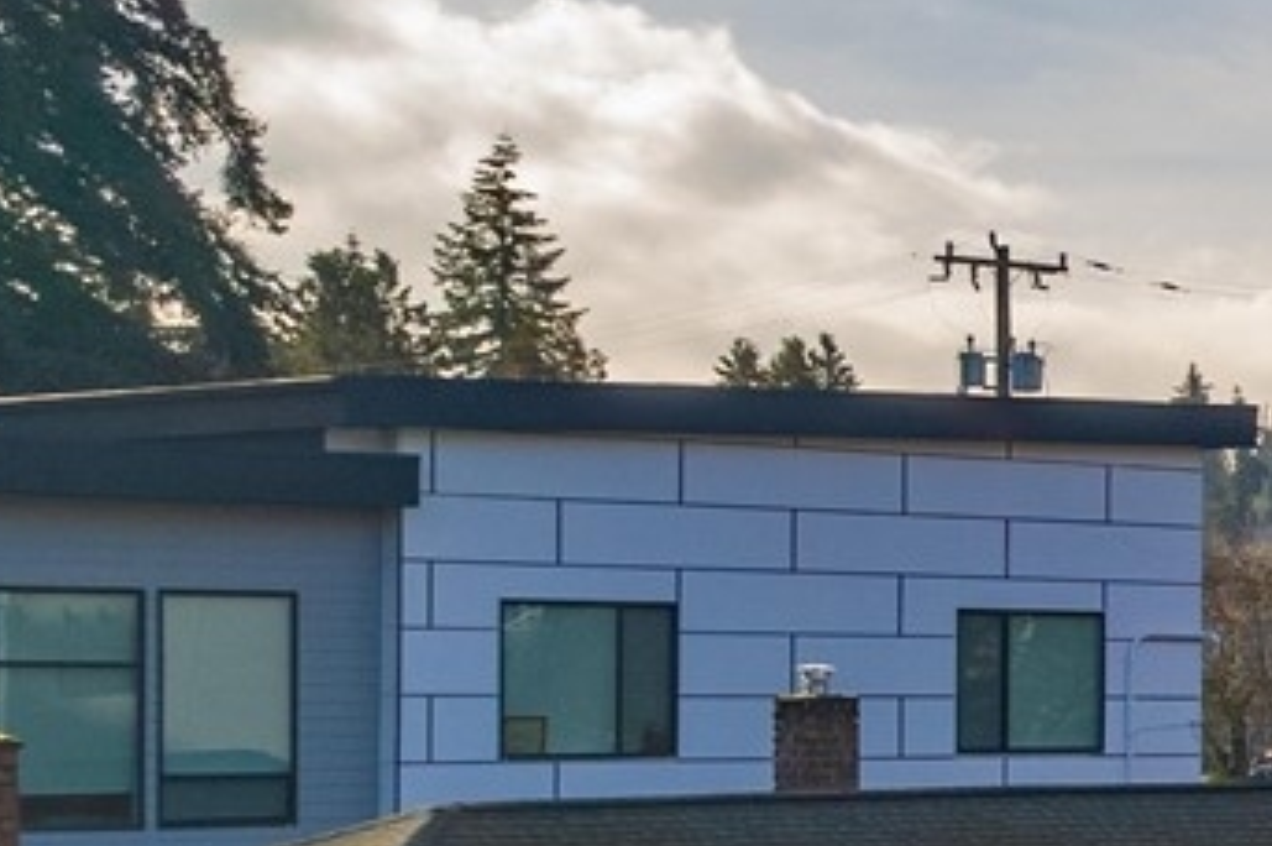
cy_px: 1013
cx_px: 2794
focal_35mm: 109
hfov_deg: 14.4
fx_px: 3848
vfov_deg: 12.3
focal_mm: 8.38
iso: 100
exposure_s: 1/90
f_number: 2.8
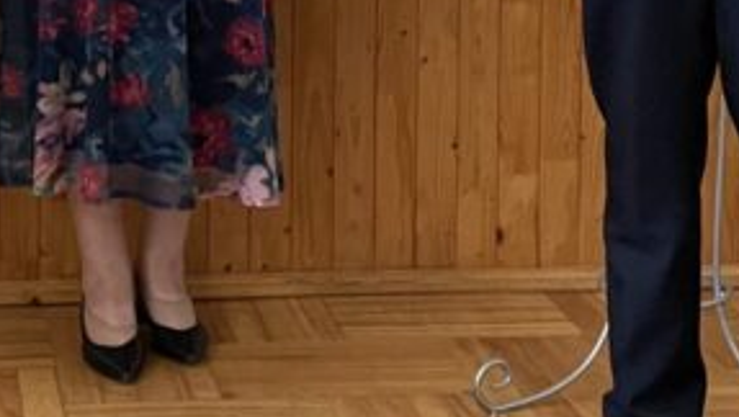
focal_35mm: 101
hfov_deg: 20.8
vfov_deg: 11.5
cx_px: 98
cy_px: -234
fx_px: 1981
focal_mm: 4.2
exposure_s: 1/33
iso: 400
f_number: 1.6
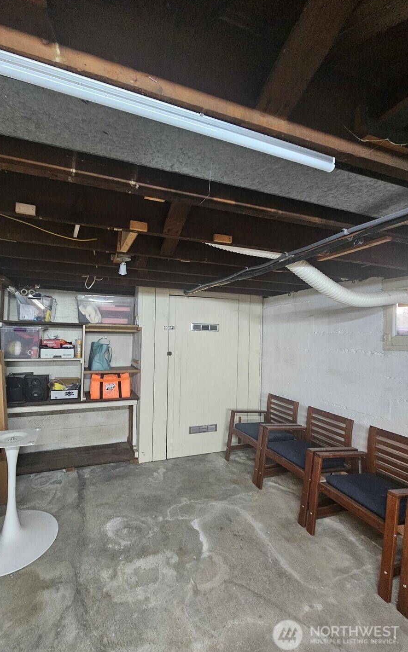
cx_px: 165
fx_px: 249
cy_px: 325
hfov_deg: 77.8
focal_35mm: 14
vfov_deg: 105.3
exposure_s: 1/30
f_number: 2.2
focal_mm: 2.2
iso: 640
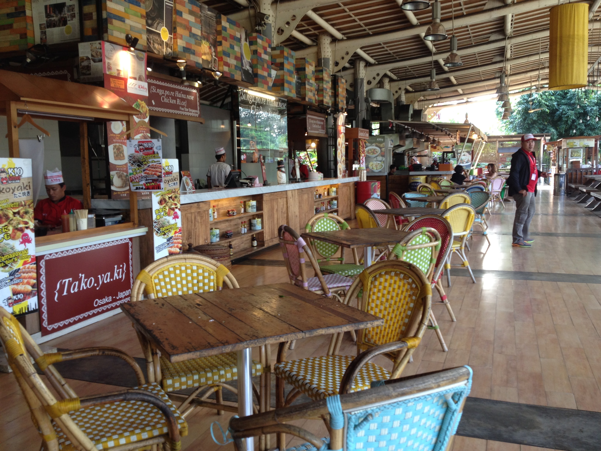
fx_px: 608
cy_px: 226
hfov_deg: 52.6
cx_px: 300
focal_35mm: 35
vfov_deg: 40.7
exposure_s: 1/30
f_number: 2.4
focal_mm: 4.28
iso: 50
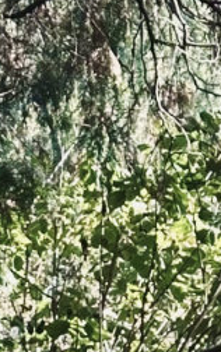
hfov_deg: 4.1
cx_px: 136
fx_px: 3106
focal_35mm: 323
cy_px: 932
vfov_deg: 6.1
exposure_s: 1/121
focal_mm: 6.9
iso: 40
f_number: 1.8
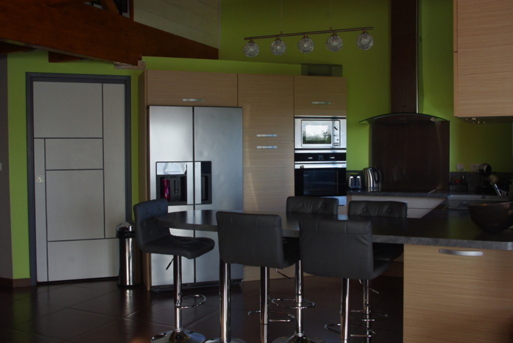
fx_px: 514
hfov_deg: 53.1
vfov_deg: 37.0
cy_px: 172
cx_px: 256
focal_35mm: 36
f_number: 5.6
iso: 200
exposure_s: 1/45
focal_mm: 24.38
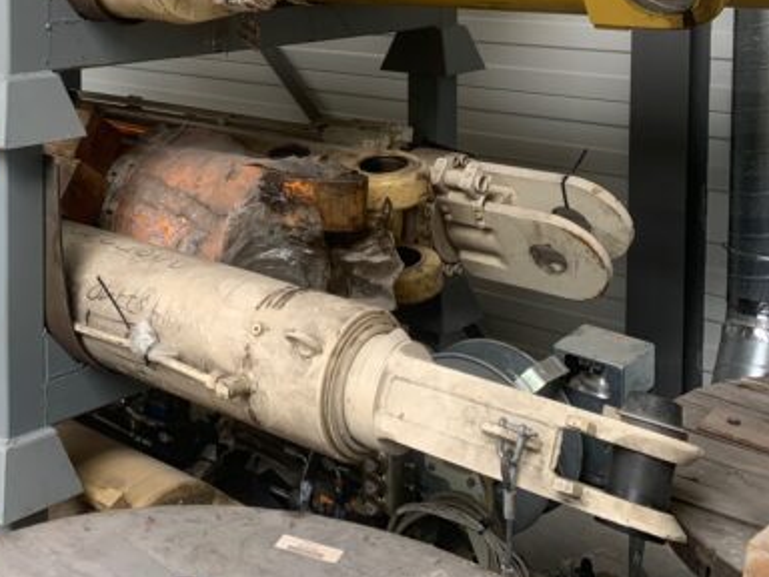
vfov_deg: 26.7
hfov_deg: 35.0
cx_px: 100
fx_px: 1155
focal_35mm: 52
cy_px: 22
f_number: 1.8
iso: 64
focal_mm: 4.25
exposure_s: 1/121
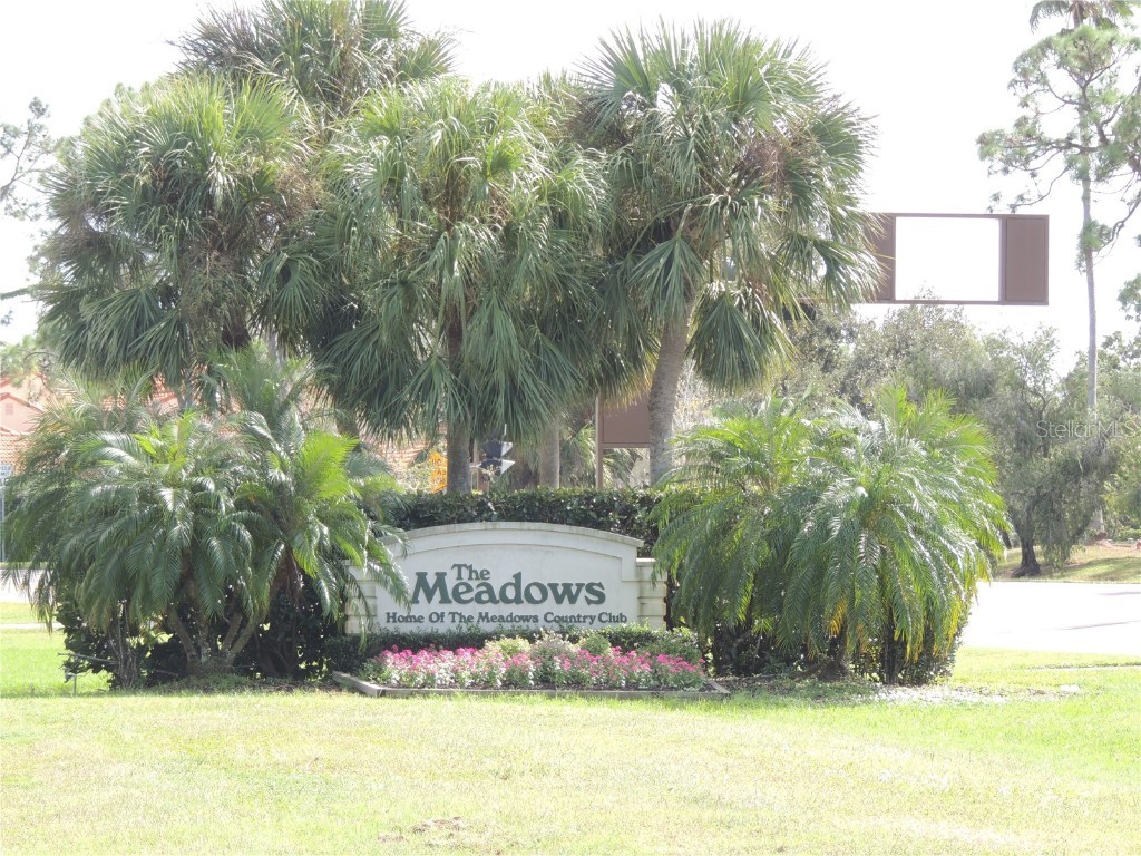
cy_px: 428
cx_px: 570
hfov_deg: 11.6
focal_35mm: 170
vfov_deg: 8.7
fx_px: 5603
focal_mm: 30.3
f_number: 4.5
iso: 100
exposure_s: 1/125
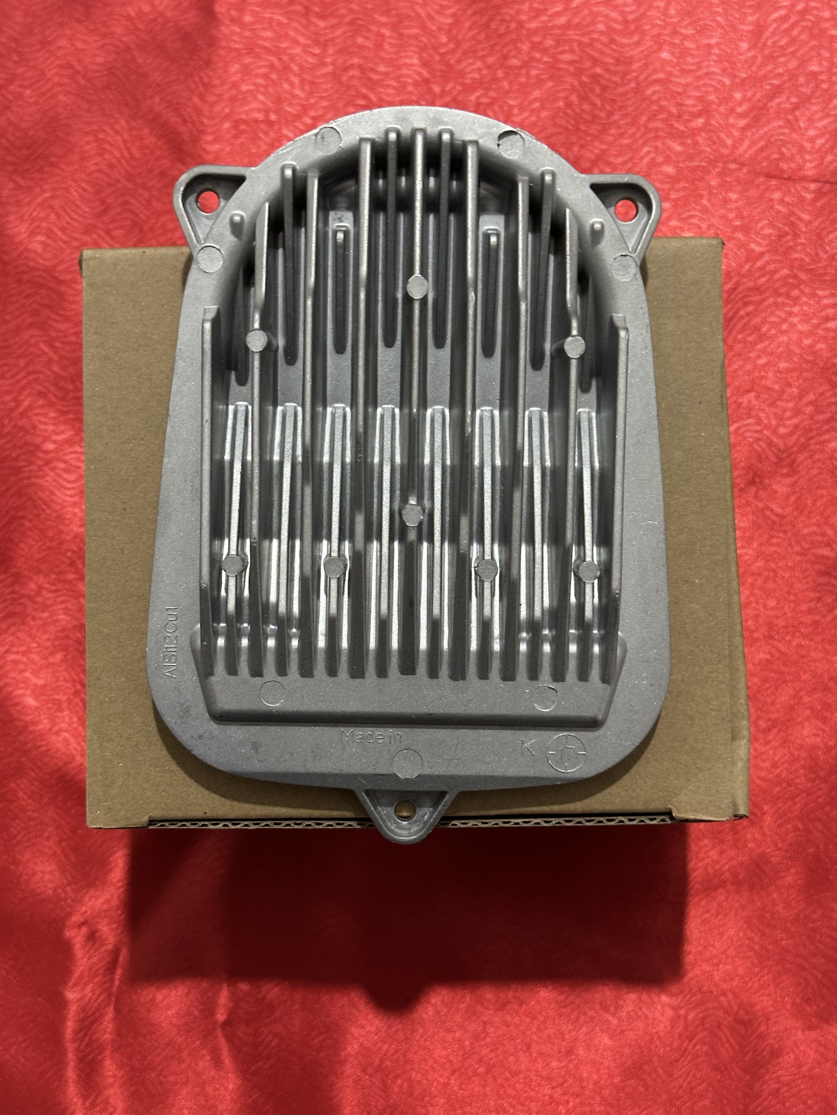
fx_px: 1547
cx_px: 418
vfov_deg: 39.7
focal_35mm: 48
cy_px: 558
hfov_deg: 30.3
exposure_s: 1/33
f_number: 1.78
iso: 320
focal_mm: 6.86
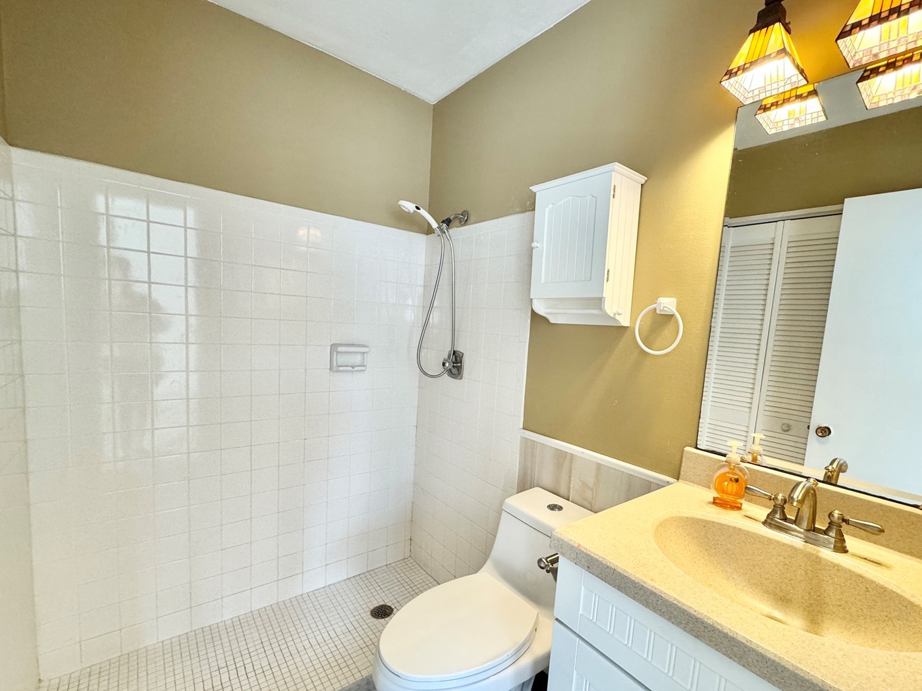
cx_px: 495
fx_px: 426
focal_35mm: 16
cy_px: 368
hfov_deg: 94.3
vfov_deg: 78.0
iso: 250
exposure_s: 1/120
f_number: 2.2
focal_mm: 2.22
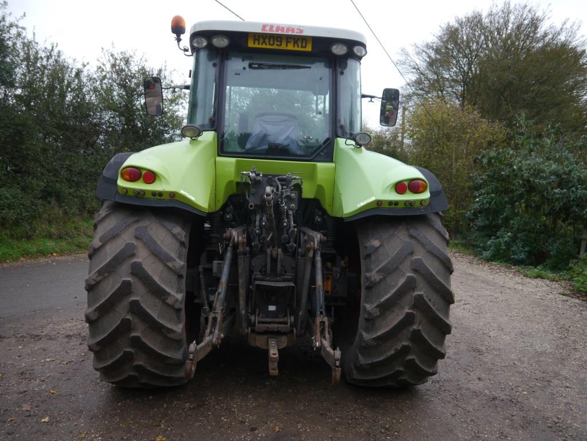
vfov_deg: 49.7
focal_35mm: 28
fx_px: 475
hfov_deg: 63.4
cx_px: 294
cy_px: 220
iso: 200
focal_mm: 14
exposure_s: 1/60
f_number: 3.5
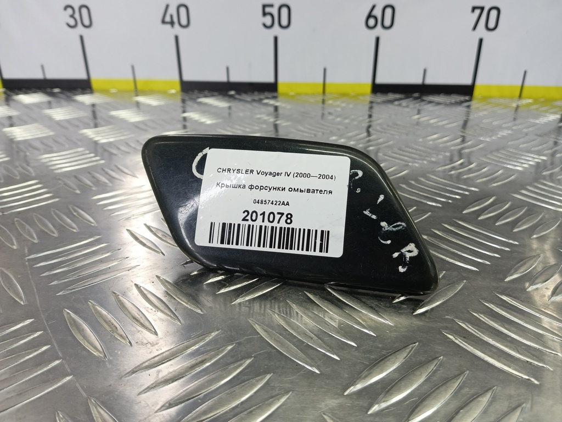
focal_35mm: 23
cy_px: 211
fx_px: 373
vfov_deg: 58.9
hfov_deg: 73.9
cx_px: 281
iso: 110
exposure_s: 1/50
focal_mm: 4.11
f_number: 1.6
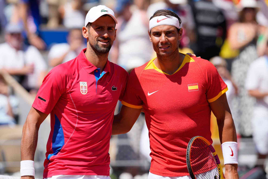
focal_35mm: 300
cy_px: 90
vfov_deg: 4.6
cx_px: 134
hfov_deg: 6.9
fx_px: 2233
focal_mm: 300
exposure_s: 1/1000
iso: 100
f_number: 4
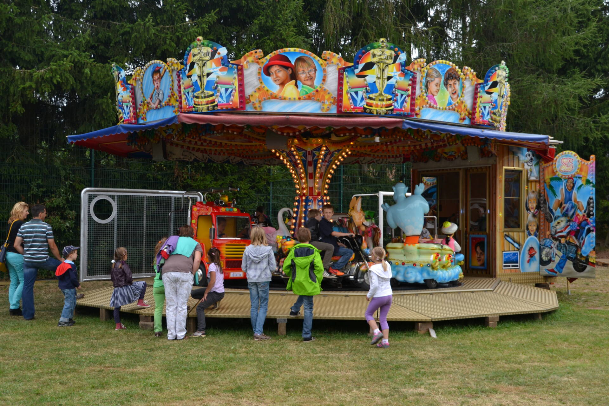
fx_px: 812
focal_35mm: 48
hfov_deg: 41.1
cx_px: 304
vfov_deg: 28.1
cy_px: 203
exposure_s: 1/125
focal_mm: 32
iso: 110
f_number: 5.6
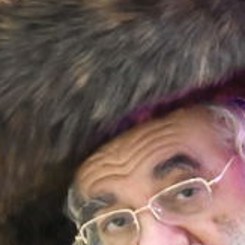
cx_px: -177
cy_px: 103
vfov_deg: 3.1
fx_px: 4572
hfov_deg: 3.1
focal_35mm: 571
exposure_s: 1/160
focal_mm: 78
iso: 2500
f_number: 5
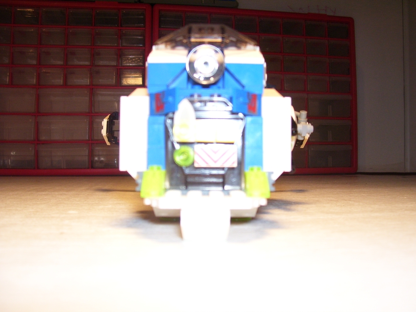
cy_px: 156
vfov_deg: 41.8
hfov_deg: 54.0
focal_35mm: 34
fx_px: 409
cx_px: 208
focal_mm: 5.6
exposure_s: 1/60
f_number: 2.7
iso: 125
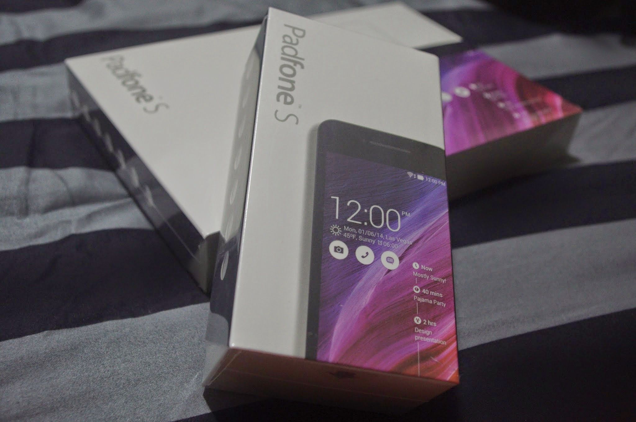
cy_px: 211
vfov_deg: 34.1
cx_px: 318
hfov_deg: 49.6
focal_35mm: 39
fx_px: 688
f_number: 5
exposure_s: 1/20
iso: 800
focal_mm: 26.25
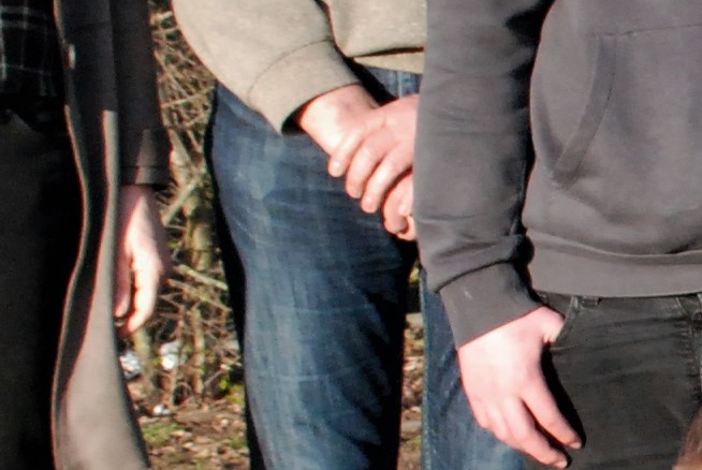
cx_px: 1331
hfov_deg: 8.8
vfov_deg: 6.2
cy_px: 338
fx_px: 4334
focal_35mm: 222
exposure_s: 1/500
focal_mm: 25
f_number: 11
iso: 1000
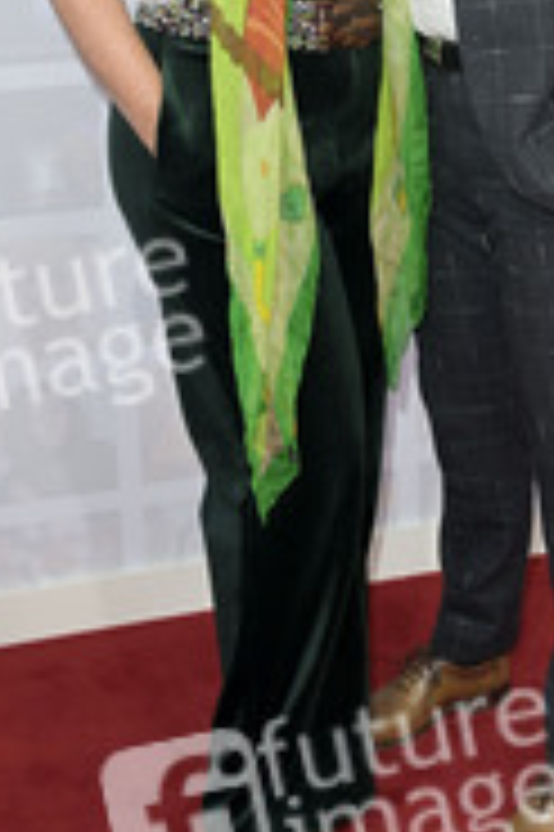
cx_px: 464
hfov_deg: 16.5
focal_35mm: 82
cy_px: 121
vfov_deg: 24.2
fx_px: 1896
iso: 640
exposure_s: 1/125
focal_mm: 38
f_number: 7.1
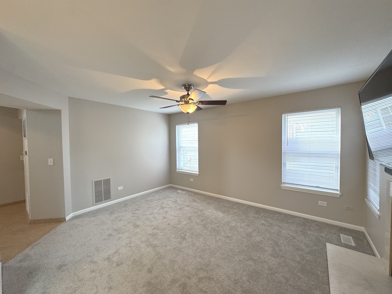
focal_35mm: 14
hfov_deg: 102.1
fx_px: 159
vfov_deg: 85.7
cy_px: 147
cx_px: 196
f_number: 2.2
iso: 160
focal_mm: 2.22
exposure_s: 1/60
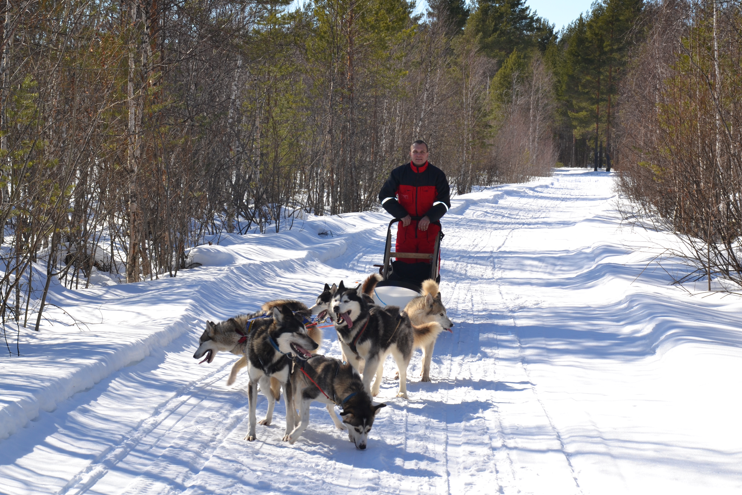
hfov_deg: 20.2
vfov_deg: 13.6
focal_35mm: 101
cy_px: 233
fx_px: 2082
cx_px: 381
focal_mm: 62
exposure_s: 1/200
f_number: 10
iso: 100
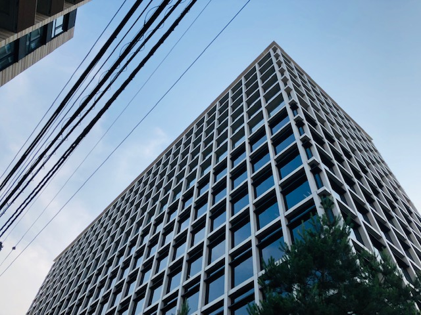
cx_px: 210
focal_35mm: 28
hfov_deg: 63.4
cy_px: 158
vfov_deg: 49.7
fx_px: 341
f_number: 1.8
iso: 20
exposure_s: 1/1116
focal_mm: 3.99
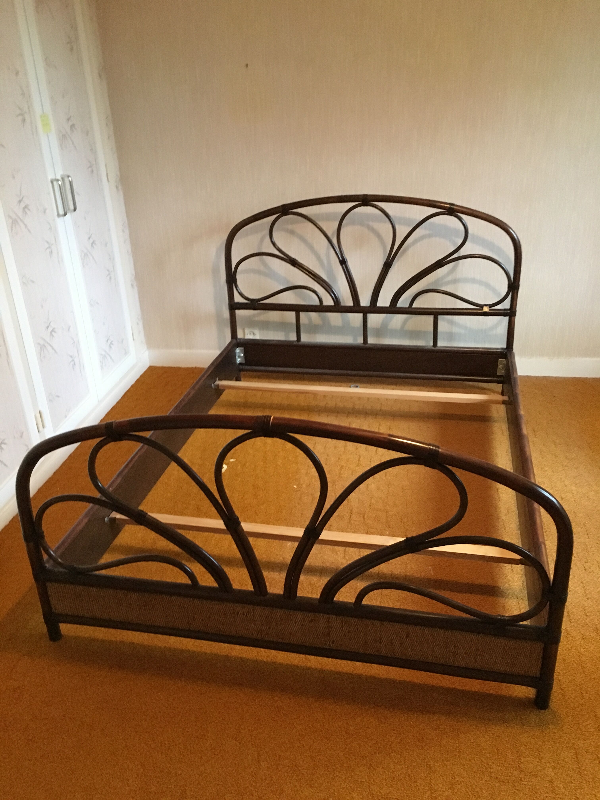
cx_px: 300
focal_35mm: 29
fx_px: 670
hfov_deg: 48.2
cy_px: 400
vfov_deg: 61.7
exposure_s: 1/17
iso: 320
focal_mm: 4.15
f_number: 2.2
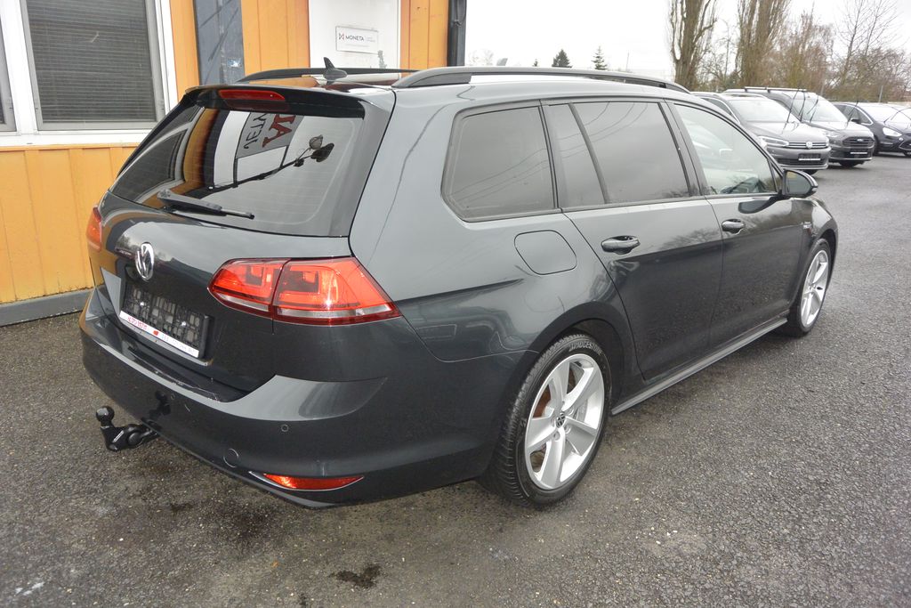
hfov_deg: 67.4
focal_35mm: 27
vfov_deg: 47.9
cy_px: 304
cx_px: 456
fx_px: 683
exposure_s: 1/250
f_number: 3.5
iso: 360
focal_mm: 10
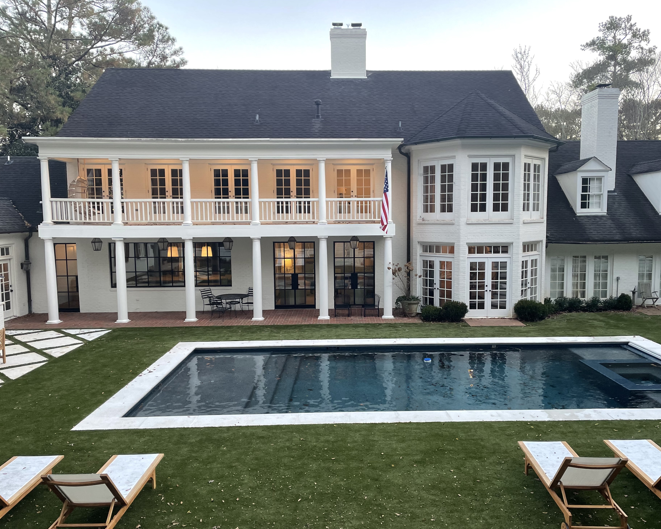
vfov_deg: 51.5
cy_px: 271
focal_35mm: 28
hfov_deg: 62.1
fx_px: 548
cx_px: 359
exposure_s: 1/121
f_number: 1.6
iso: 125
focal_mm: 4.2
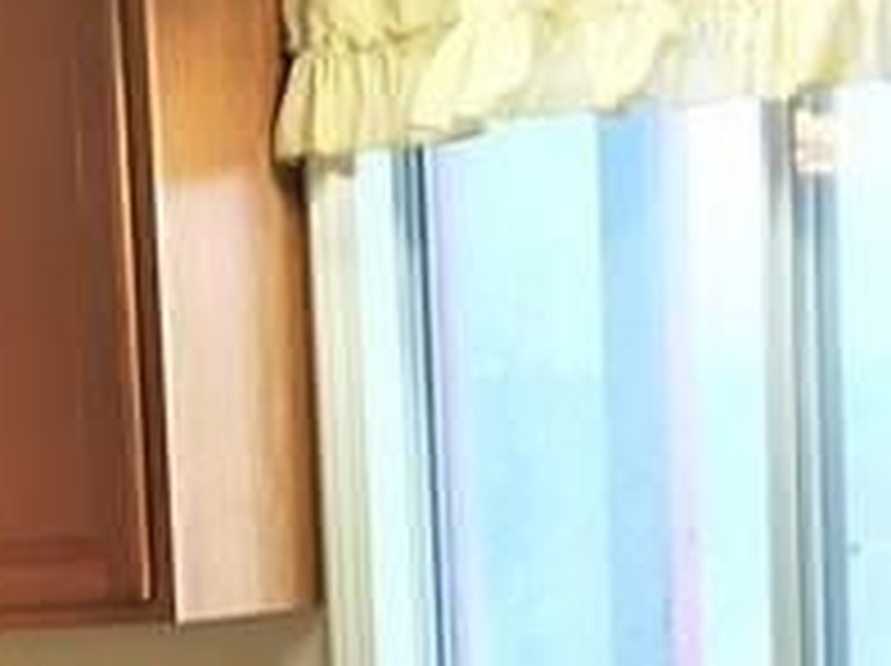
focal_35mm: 150
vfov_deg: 9.4
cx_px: -212
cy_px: 1174
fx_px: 3856
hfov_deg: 12.8
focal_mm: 4.15
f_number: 2.2
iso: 64
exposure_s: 1/30
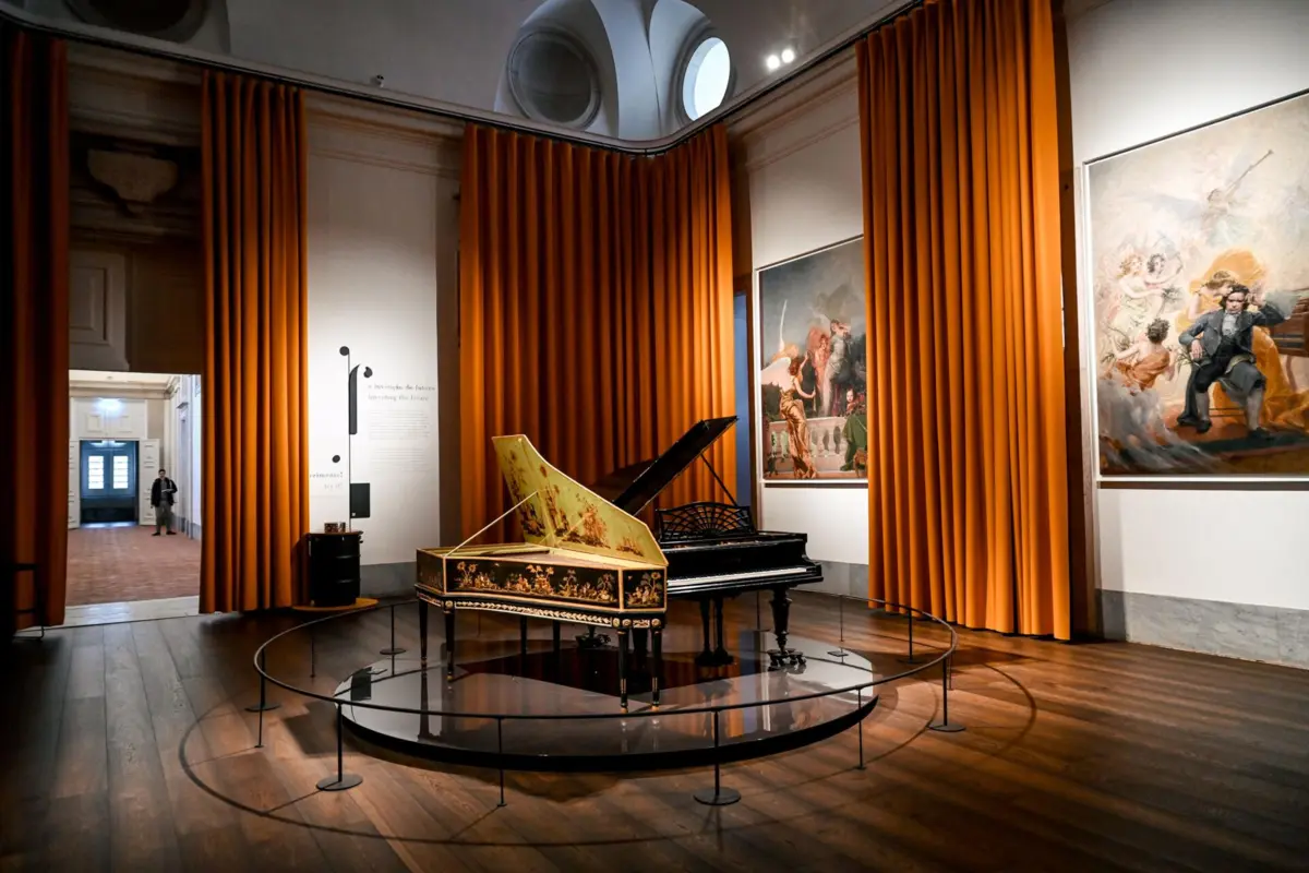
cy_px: 436
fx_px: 873
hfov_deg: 73.7
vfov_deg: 53.1
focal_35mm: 24
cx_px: 654
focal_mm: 24
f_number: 2.8
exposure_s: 1/100
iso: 2000
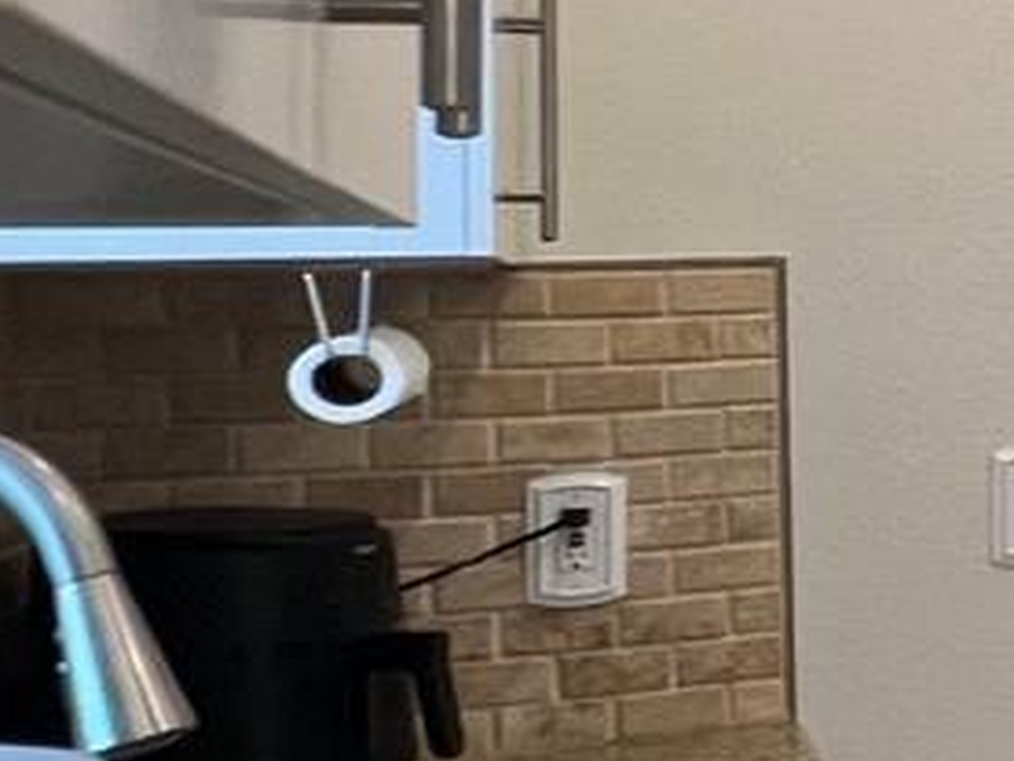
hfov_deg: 16.4
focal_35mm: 75
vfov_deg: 19.6
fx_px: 2198
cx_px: 2244
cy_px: 223
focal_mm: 1.57
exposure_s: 1/120
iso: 125
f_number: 1.8
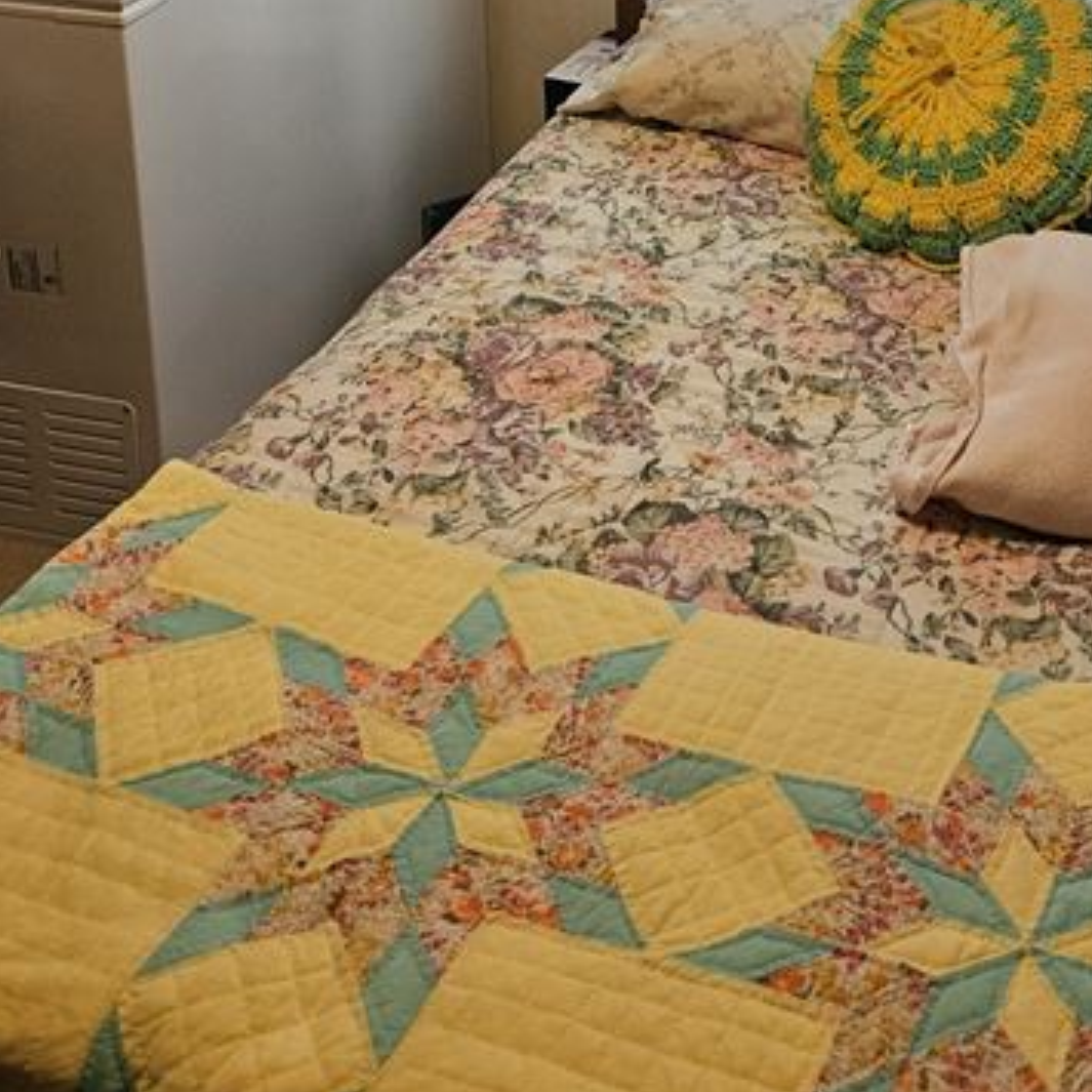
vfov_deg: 28.1
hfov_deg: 30.7
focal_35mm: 55
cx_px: 787
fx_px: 1963
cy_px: -128
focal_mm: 5.4
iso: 320
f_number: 1.8
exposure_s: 1/120
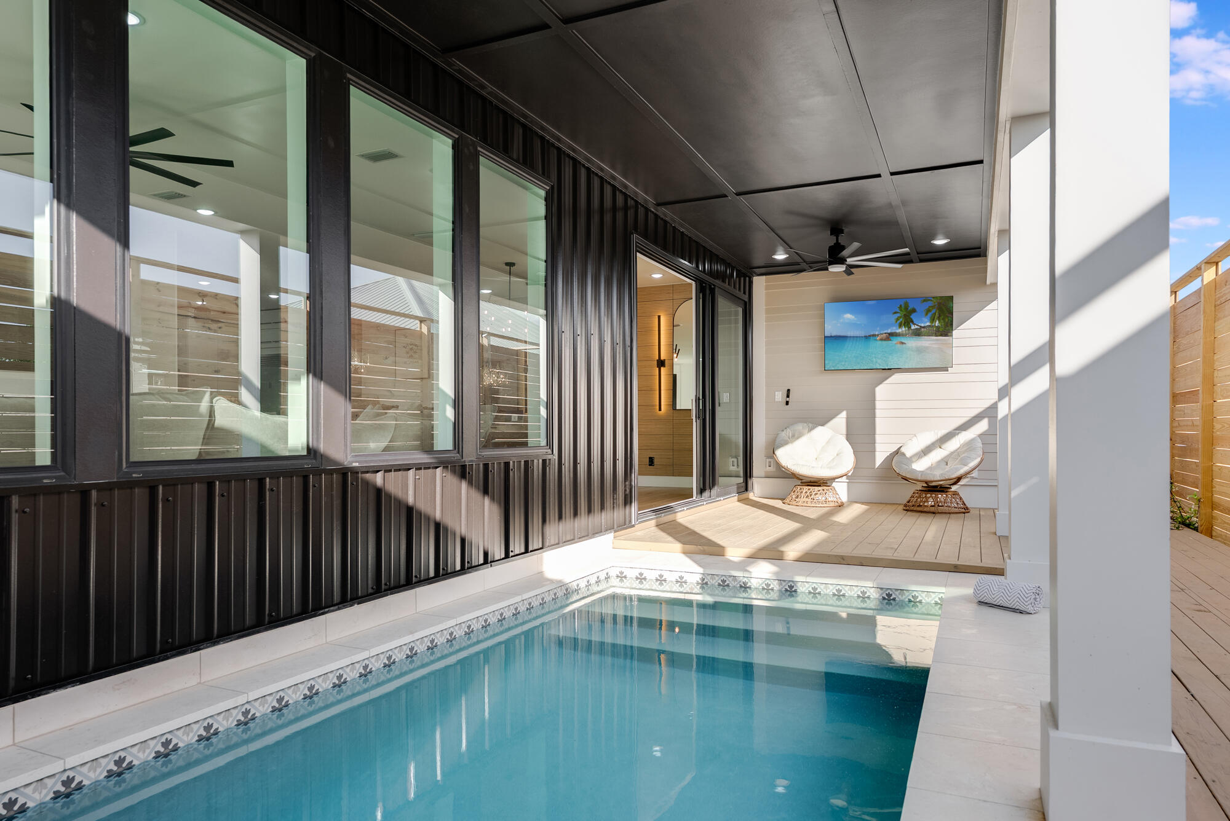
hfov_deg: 76.1
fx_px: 786
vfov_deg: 55.2
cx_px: 615
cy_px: 410
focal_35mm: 23
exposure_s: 1/1600
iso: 320
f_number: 5.6
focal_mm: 23
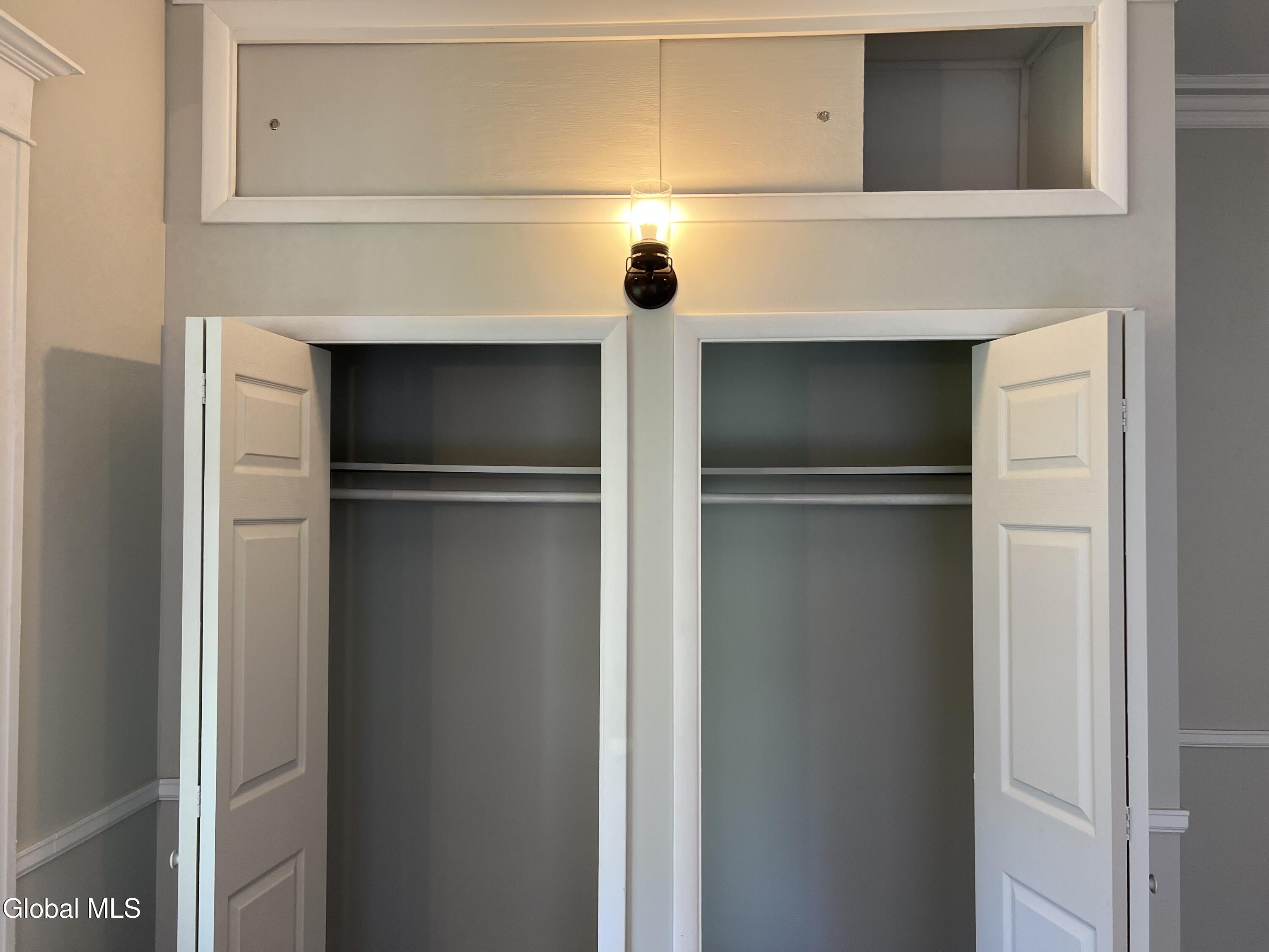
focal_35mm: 26
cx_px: 634
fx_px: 953
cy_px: 476
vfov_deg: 53.1
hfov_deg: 67.3
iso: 80
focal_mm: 5.7
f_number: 1.5
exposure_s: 1/60
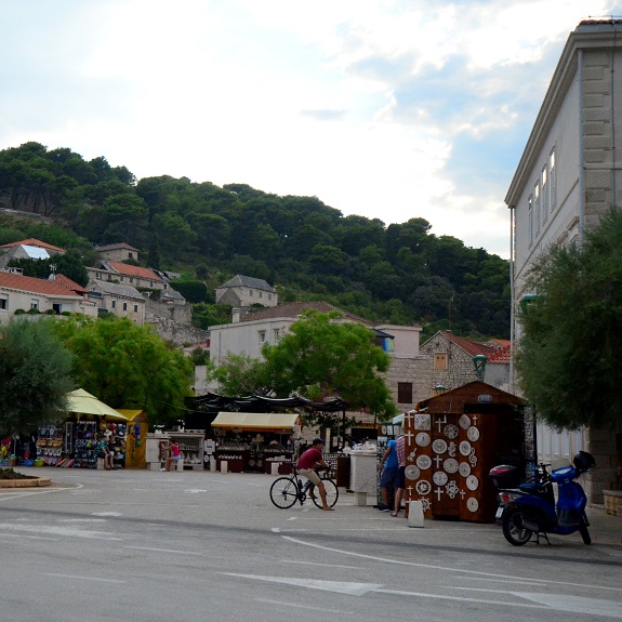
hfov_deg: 31.7
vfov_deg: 32.2
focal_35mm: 53
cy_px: 288
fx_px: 1077
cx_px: 161
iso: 1800
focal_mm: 24
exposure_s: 1/8000
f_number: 4
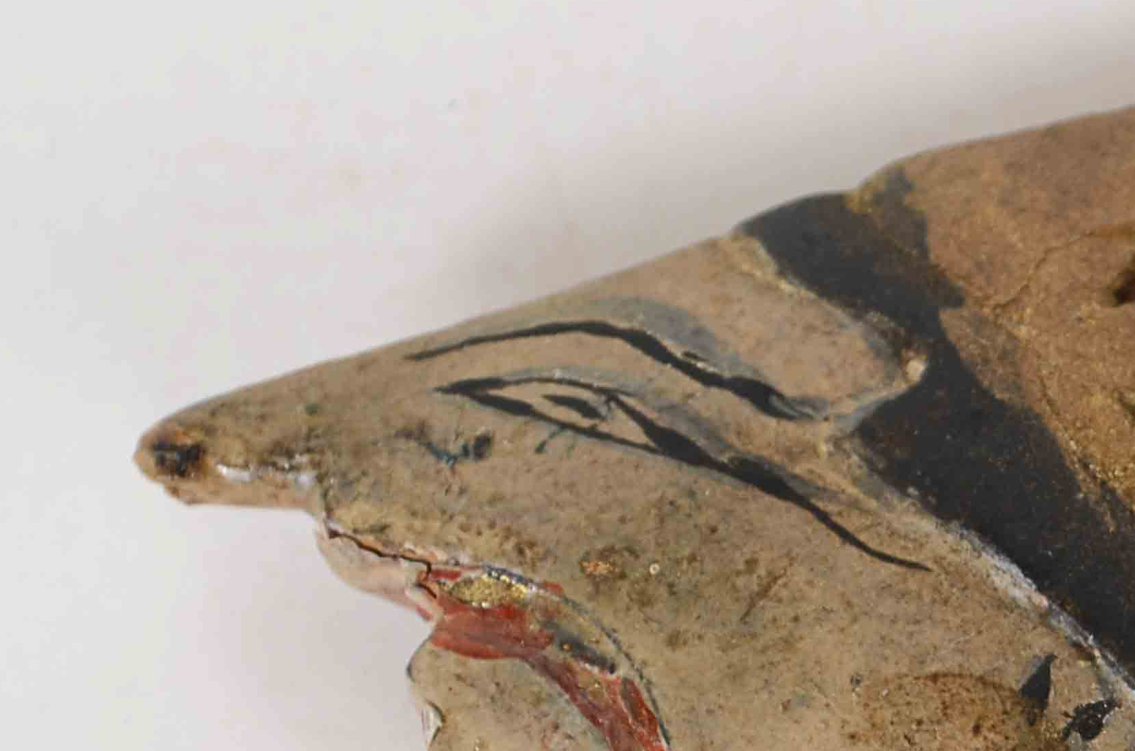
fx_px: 6418
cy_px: 828
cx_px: 1418
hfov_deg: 9.9
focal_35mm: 204
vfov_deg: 6.7
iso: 100
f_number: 8
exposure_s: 1/80
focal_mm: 46
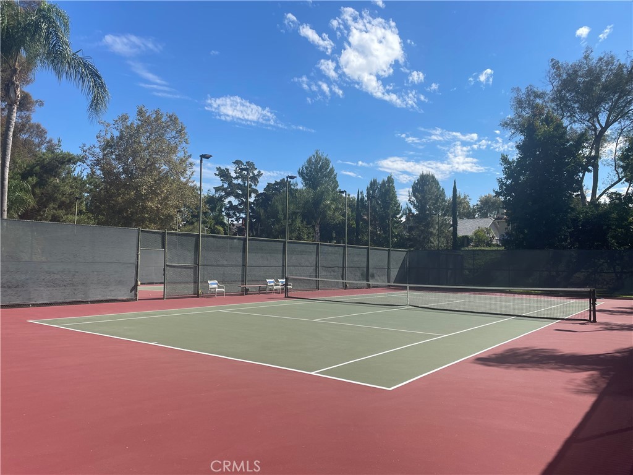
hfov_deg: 67.3
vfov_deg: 53.1
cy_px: 238
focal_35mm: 26
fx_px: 475
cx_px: 316
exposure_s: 1/3300
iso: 32
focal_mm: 4.2
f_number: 1.6
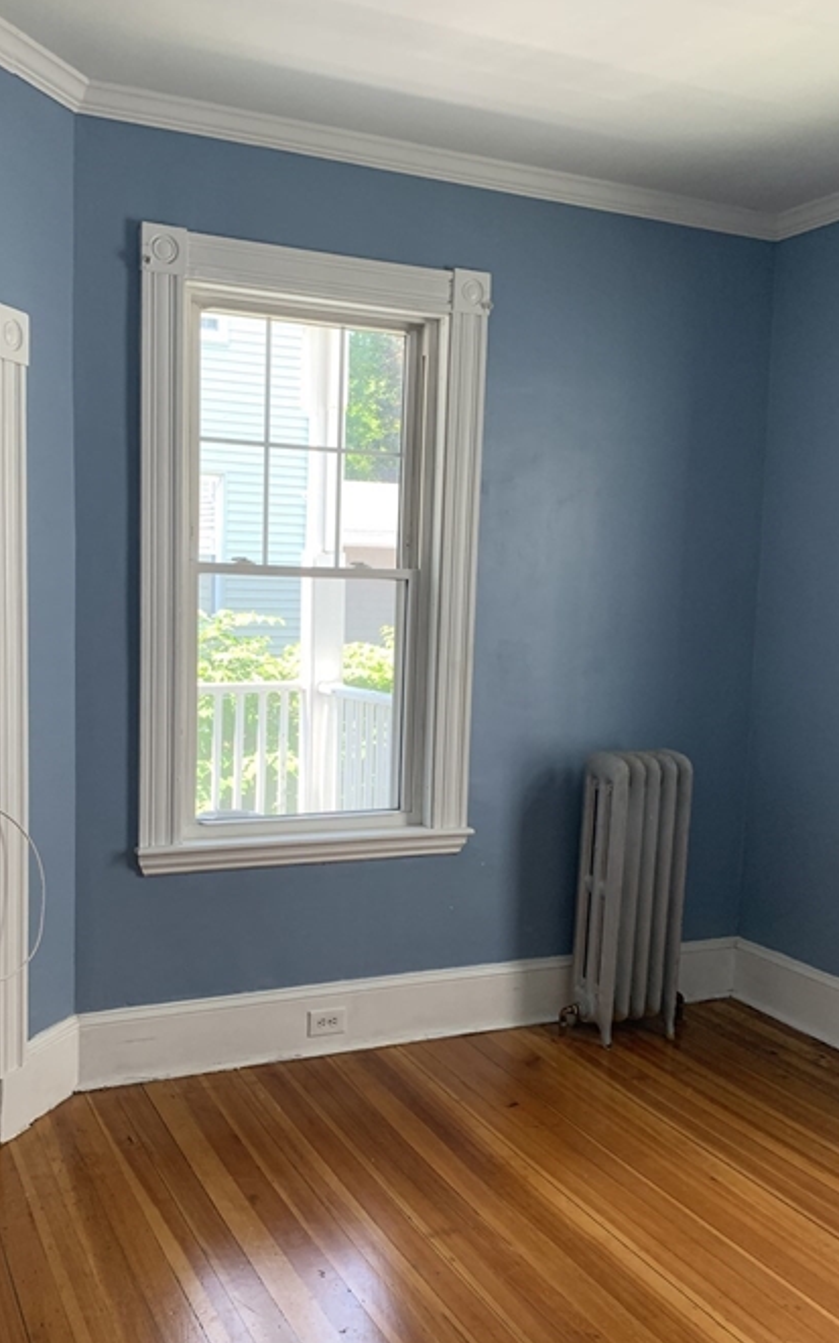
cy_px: 736
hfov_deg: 39.2
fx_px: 1171
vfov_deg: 59.5
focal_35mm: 32
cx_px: 321
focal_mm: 4.25
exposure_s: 1/88
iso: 100
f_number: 1.8
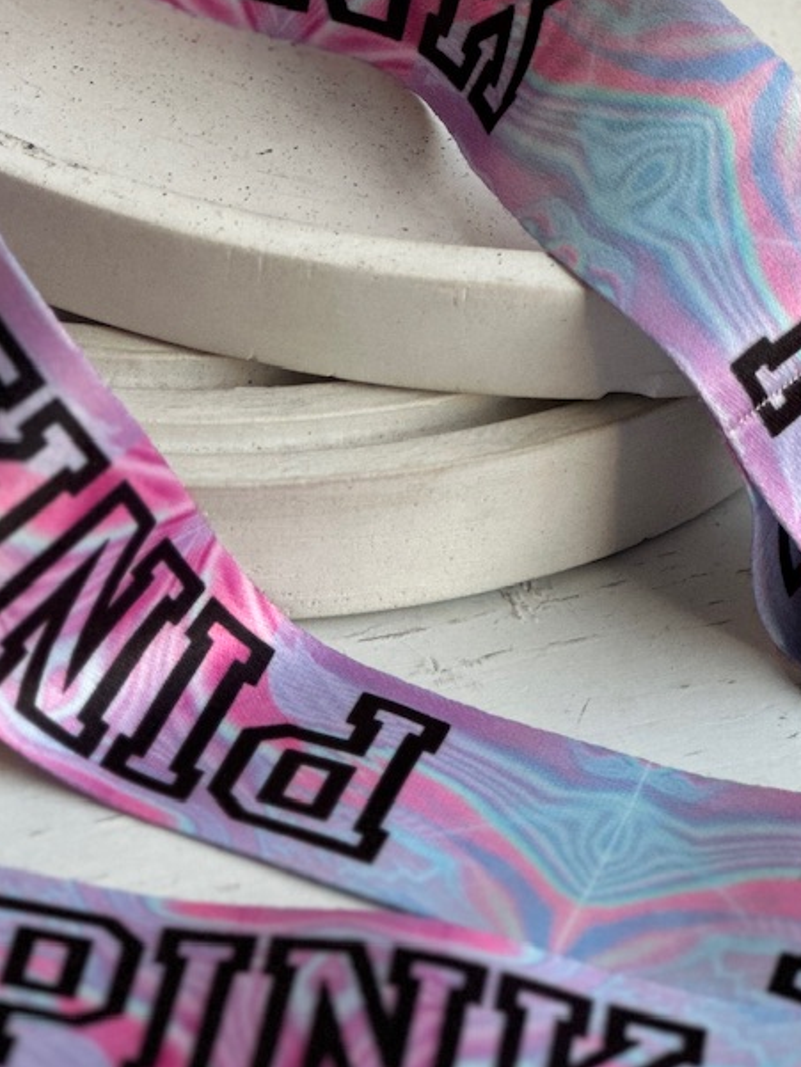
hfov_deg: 9.0
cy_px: 501
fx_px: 5058
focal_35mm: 164
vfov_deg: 12.0
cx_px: 254
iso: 125
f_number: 2.8
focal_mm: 9
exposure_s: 1/121
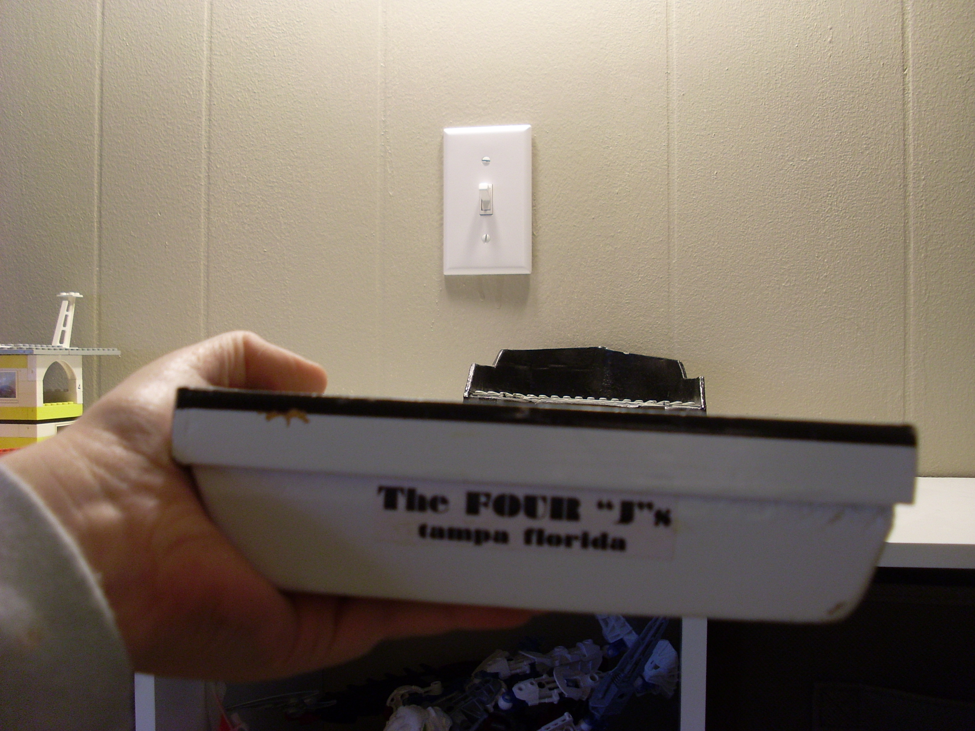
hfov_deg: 49.0
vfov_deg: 37.7
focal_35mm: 38
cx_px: 488
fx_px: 1070
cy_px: 366
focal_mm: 6.3
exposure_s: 1/10
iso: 80
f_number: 3
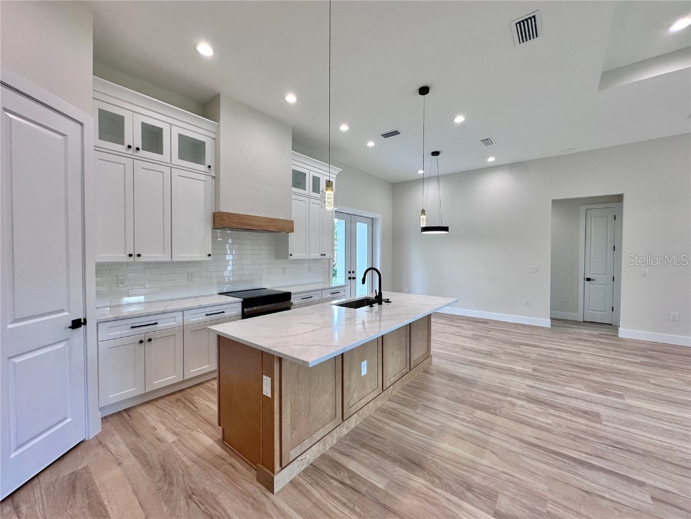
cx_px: 346
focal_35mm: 14
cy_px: 260
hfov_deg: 102.1
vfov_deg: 85.7
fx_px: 279
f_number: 2.2
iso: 100
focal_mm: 2.22
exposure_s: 1/120
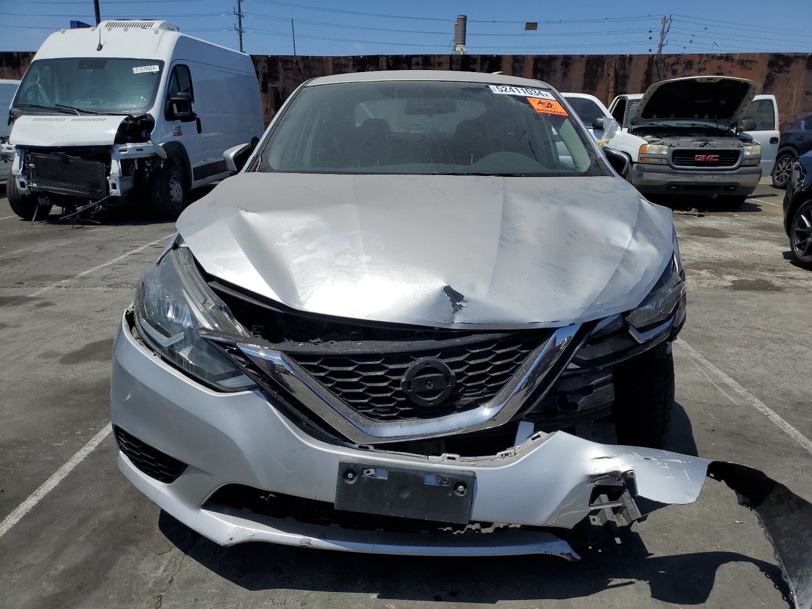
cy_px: 304
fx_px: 610
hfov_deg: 67.3
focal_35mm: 26
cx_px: 406
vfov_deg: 53.1
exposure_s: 1/10000
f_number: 1.5
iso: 50
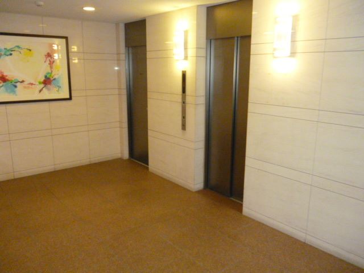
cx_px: 182
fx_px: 294
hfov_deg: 63.4
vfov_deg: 49.7
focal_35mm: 28
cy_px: 136
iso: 800
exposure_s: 1/60
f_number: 3.1
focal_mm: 5
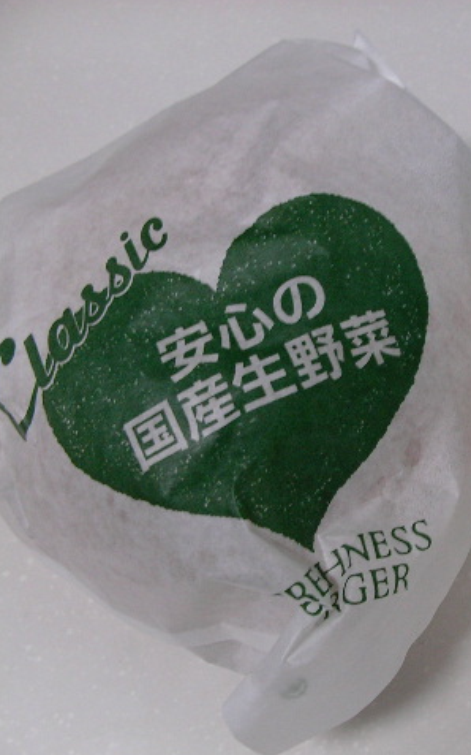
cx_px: 493
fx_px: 1109
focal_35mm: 54
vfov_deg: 37.5
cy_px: 377
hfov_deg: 22.8
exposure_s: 1/18.6
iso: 100
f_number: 3.5
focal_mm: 5.8
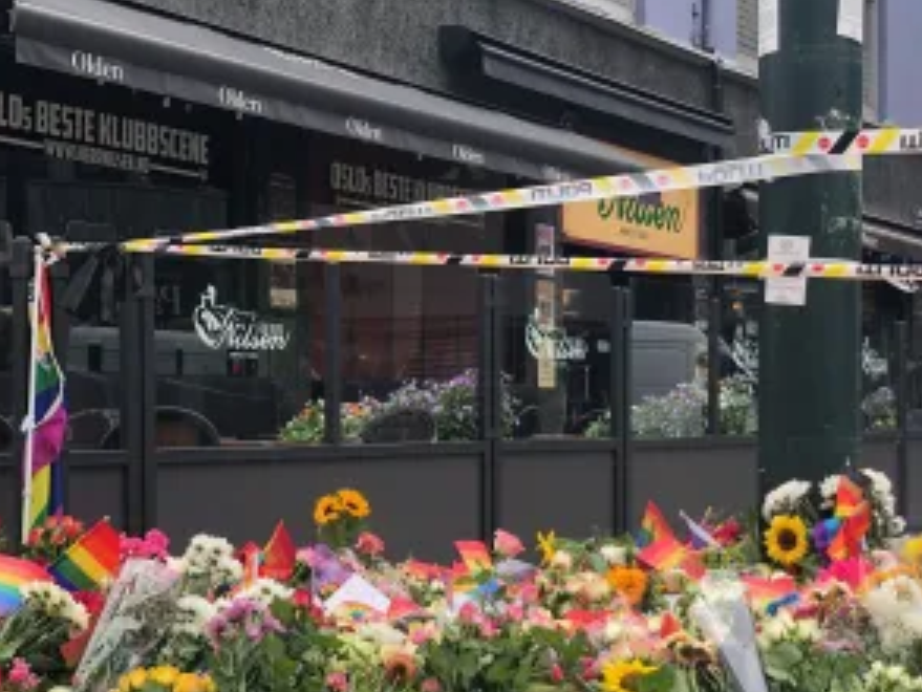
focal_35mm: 71
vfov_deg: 20.7
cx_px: 573
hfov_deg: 27.3
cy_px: 434
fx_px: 1892
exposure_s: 1/120
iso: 16
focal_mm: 6
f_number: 2.4
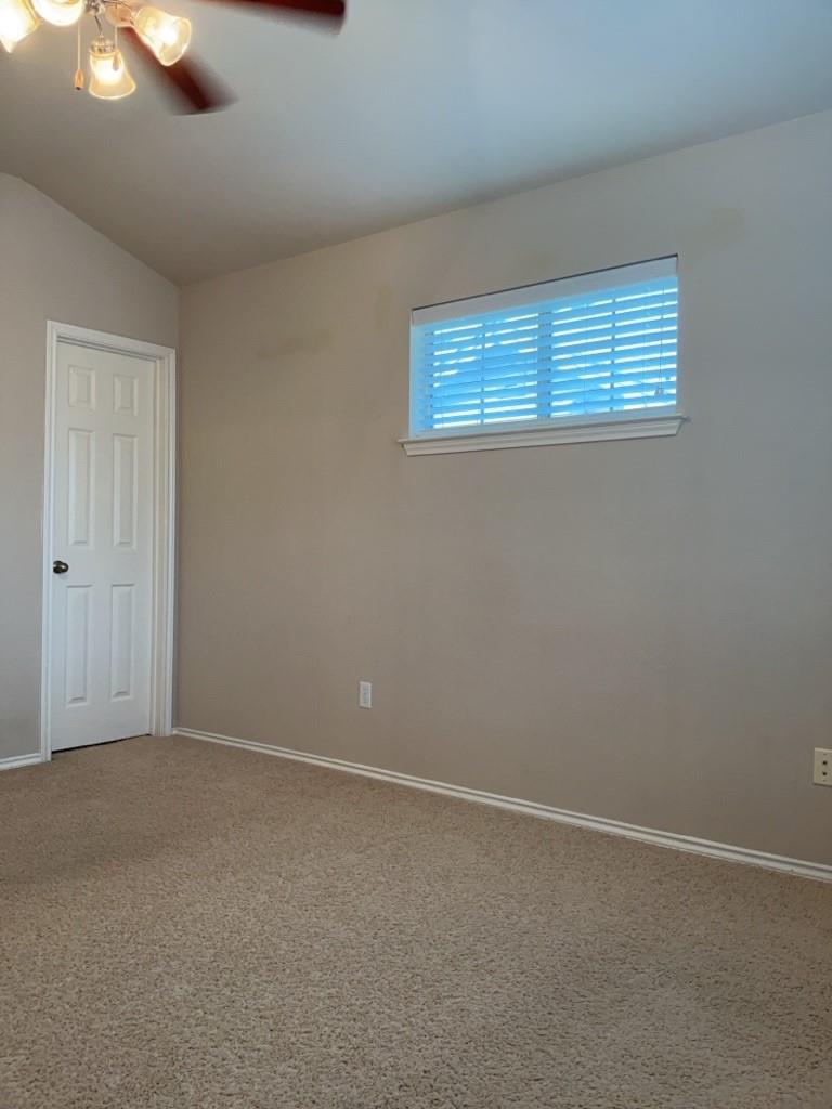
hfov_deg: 51.4
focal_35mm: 27
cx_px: 416
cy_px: 554
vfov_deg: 65.3
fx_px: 865
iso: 50
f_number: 1.8
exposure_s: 1/60
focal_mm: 3
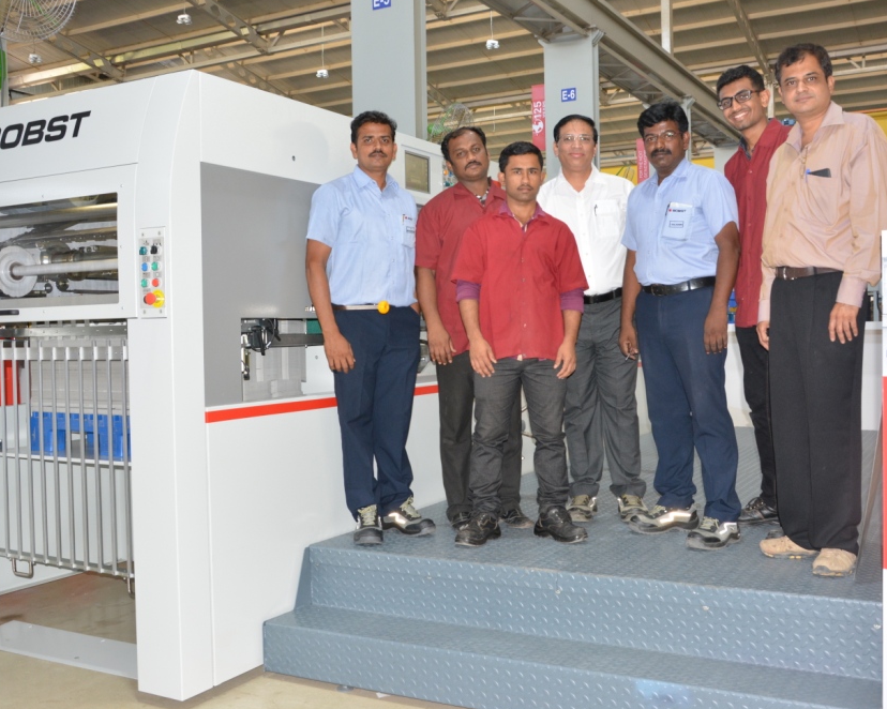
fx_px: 960
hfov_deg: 49.6
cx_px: 460
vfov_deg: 40.5
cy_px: 350
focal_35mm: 37
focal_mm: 21
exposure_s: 1/60
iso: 800
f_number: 5
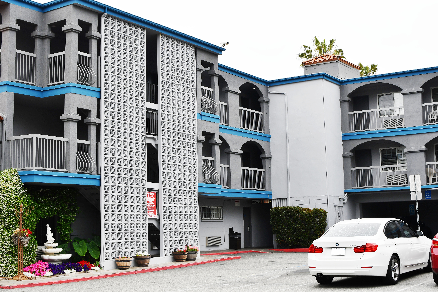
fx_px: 633
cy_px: 146
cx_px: 219
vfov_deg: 26.0
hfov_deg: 38.2
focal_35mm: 52
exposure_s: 1/250
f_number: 8
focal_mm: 35
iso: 125
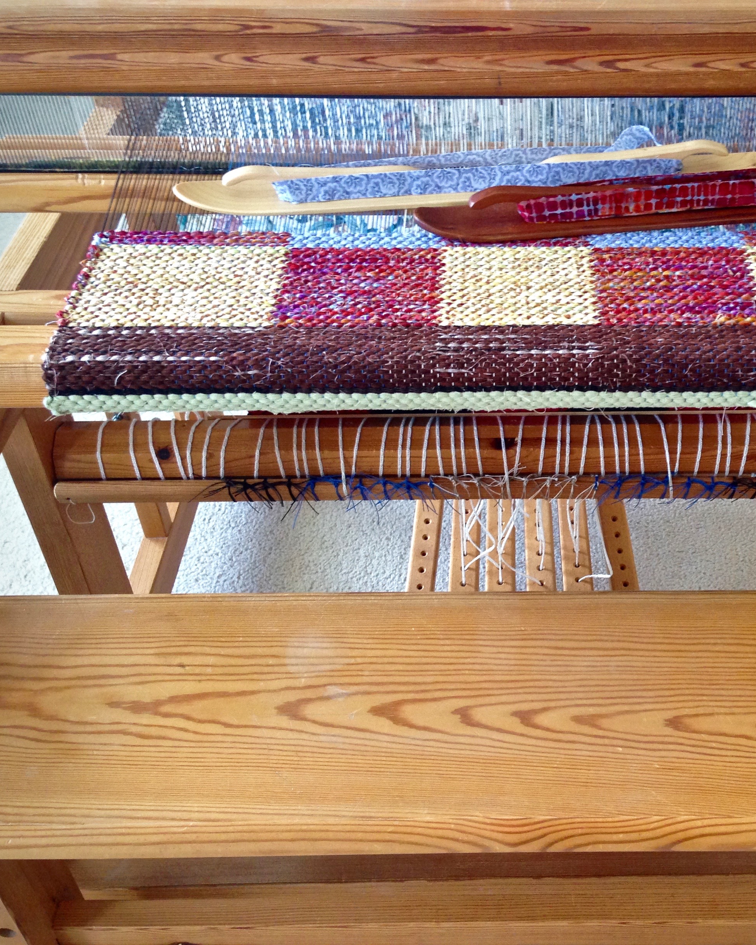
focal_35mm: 43
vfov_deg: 42.9
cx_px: 546
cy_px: 472
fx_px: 1203
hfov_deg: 34.3
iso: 125
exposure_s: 1/20
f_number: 2.4
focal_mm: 4.12
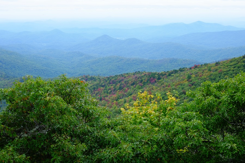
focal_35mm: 41
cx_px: 122
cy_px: 82
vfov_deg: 32.6
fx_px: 279
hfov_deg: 47.4
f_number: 13
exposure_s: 1/210
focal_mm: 27
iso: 800
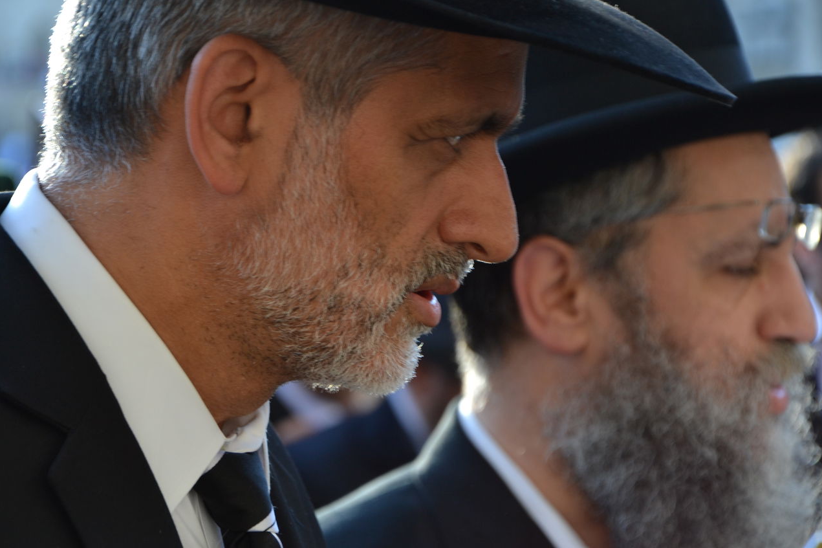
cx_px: 379
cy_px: 249
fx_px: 3962
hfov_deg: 11.8
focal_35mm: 174
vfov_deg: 7.9
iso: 320
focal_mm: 105
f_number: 5.6
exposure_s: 1/125
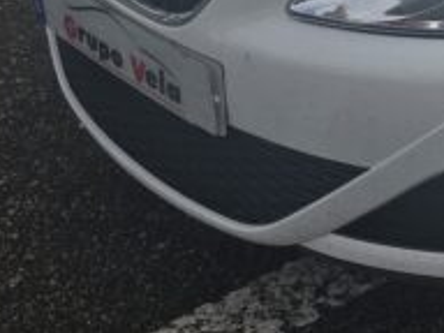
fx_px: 1231
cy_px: -166
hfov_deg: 17.7
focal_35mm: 96
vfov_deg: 14.4
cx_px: 719
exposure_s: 1/611
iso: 12
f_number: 1.7
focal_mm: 6.3
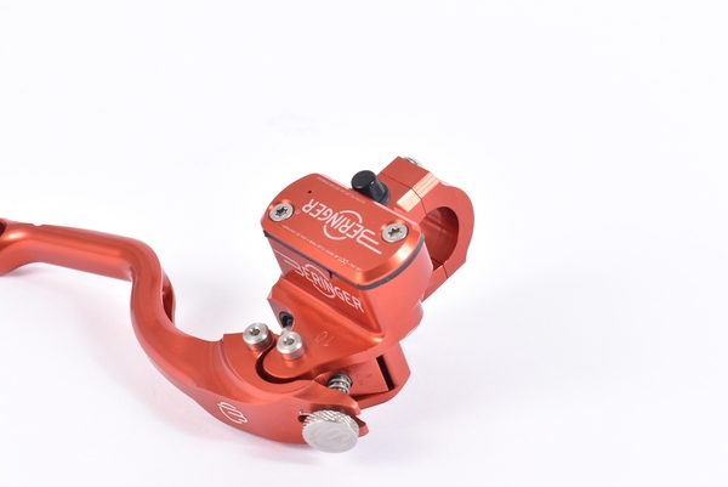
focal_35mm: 76
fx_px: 1538
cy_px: 244
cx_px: 281
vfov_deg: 18.0
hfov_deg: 26.6
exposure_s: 1/80
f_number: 10
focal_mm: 38
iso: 100
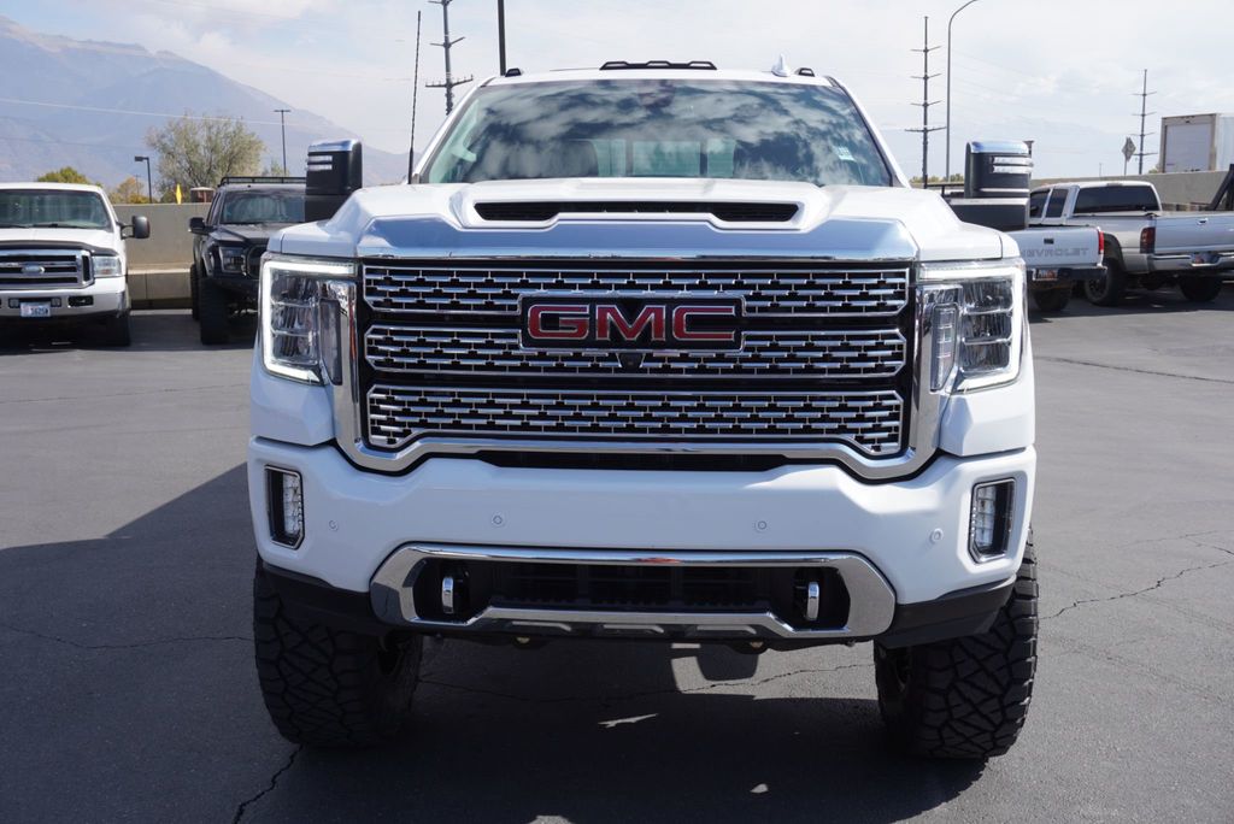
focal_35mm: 36
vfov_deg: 36.9
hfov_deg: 53.1
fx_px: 1235
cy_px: 412
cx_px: 617
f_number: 8
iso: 100
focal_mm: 24
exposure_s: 1/200
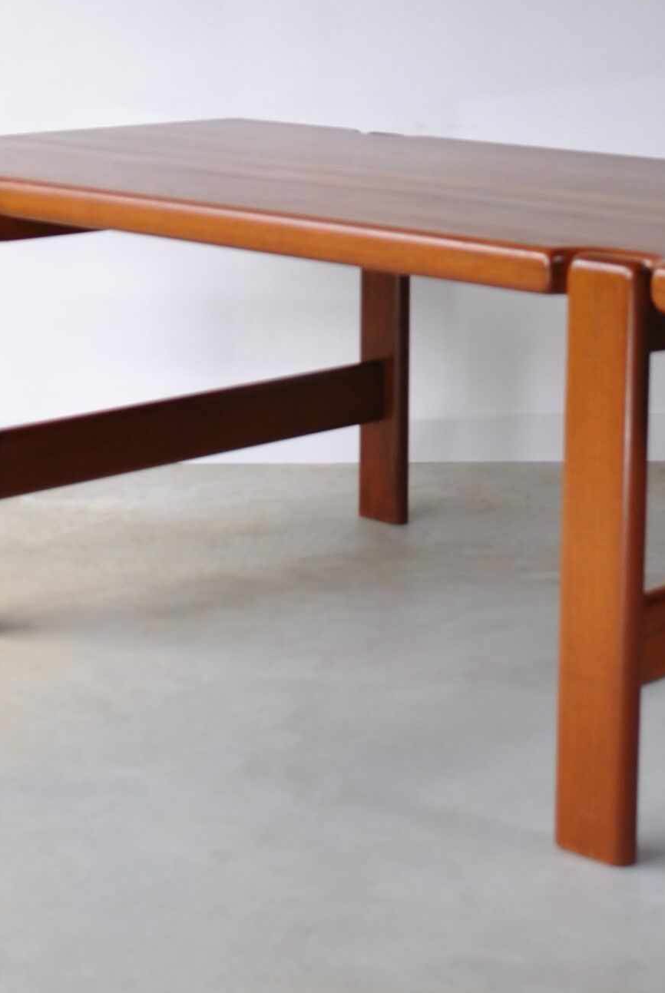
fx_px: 2127
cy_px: 106
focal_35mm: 77
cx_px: 467
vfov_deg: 25.5
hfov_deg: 17.7
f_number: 3.5
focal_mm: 18
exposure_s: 1/80
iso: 100
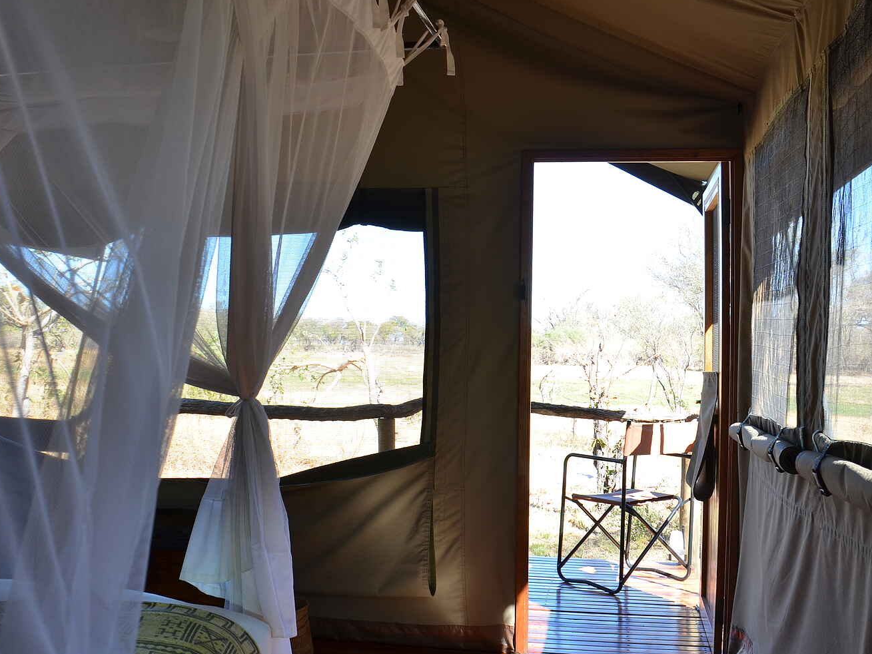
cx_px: 396
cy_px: 342
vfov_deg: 37.7
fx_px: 957
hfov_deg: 48.9
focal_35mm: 38
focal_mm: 18
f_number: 8
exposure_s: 1/60
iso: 140
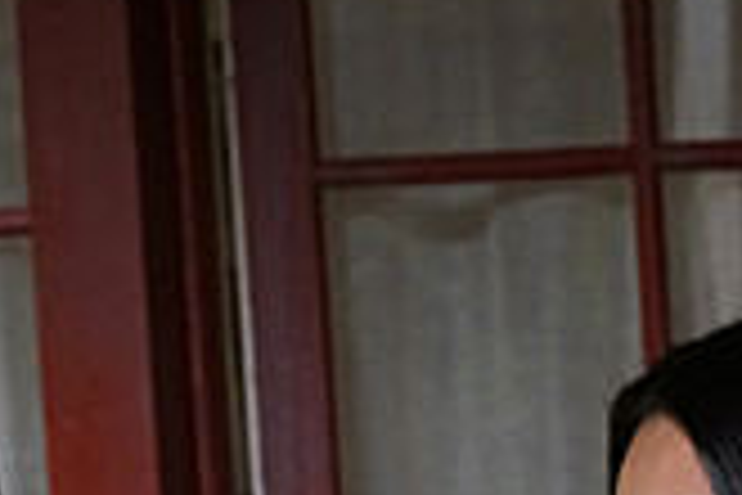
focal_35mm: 255
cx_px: 809
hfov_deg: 8.0
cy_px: 1138
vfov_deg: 5.2
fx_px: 5255
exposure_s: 1/125
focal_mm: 54
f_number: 5
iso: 6400
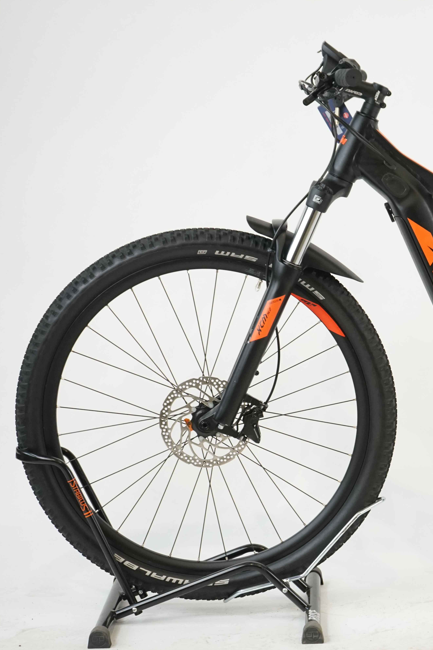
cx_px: 488
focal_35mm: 92
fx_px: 1660
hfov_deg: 14.5
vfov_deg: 22.1
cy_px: 325
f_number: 5.6
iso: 2000
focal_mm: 61
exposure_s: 1/200
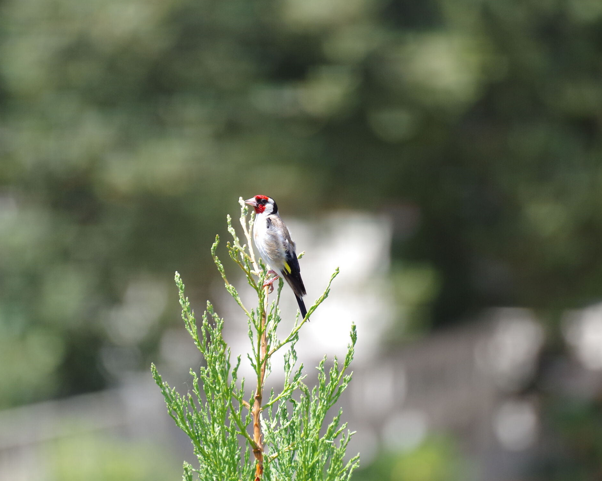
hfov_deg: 3.6
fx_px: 9623
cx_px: 282
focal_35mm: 540
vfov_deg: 2.9
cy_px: 233
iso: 400
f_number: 6.3
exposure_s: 1/400
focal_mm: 300
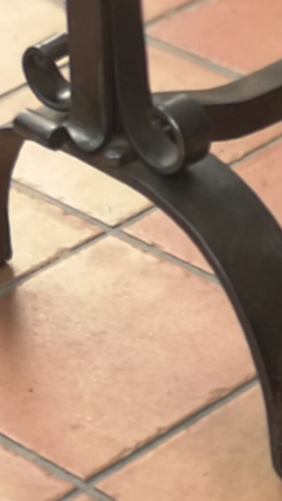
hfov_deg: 5.2
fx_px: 3032
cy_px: -258
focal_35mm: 228
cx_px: 535
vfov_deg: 9.2
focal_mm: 5.58
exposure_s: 1/90
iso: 80
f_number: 4
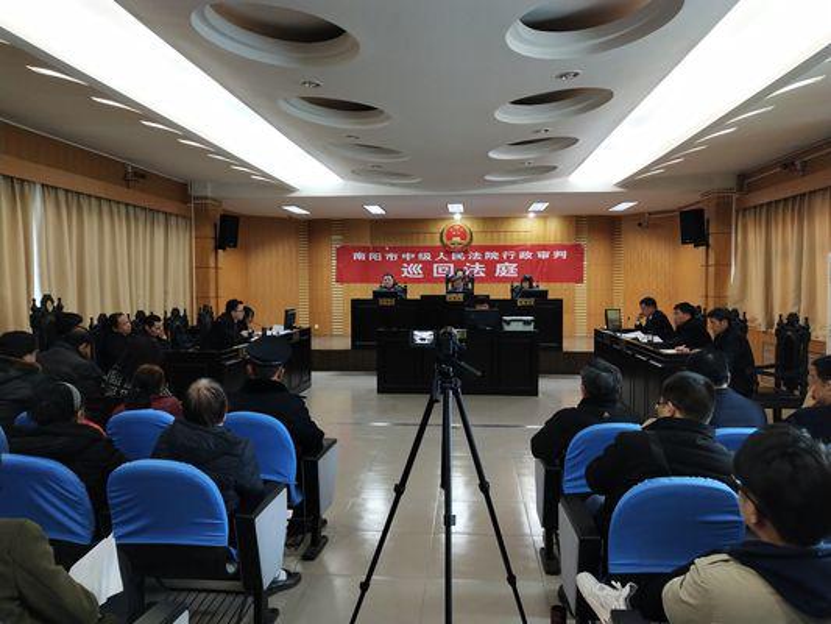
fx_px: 720
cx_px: 416
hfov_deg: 60.0
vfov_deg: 46.8
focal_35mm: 30
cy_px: 312
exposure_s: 1/50
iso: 263
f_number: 1.8
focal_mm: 3.95
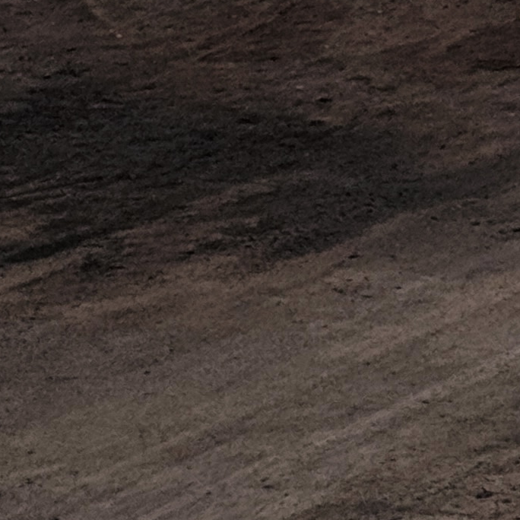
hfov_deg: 7.0
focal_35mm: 250
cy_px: -994
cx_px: 632
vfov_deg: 6.4
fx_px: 4249
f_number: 1.78
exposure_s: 1/5848
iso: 64
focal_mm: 6.76
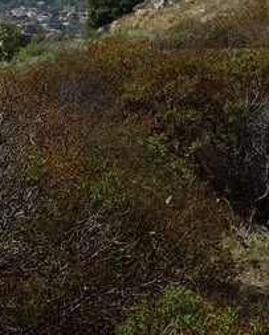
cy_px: -167
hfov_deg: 9.4
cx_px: 525
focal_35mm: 154
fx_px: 1530
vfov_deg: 11.9
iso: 200
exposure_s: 1/250
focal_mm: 26
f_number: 13
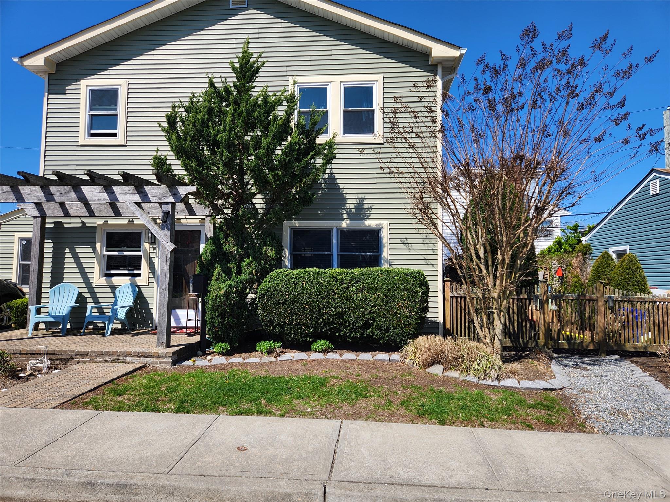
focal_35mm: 23
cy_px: 251
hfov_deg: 73.9
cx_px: 335
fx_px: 445
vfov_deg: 58.9
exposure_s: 1/1480
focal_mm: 5.4
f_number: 1.8
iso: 20
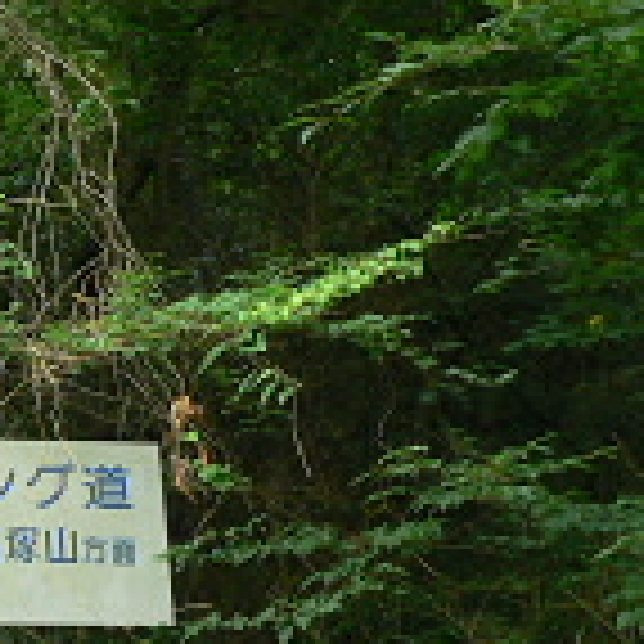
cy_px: 522
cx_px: -104
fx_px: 1873
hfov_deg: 18.6
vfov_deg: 19.3
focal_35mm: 89
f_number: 2.8
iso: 100
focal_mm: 6
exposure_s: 1/50
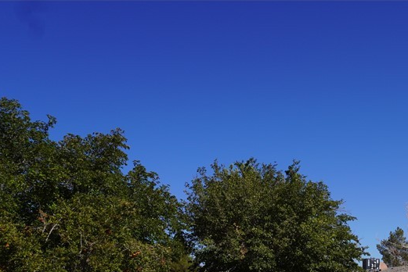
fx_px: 567
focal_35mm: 50
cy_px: 282
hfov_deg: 35.7
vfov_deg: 25.5
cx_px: 409
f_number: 10
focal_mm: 16
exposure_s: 1/320
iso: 100
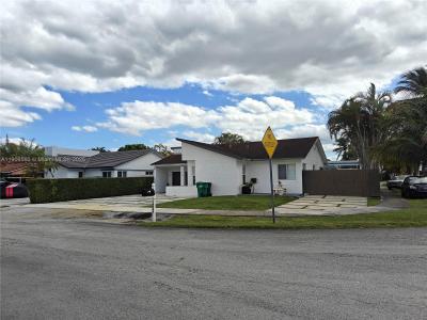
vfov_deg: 56.8
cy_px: 160
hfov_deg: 71.6
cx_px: 214
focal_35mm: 24
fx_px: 296
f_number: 1.8
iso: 64
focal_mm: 5.59
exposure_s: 1/4732
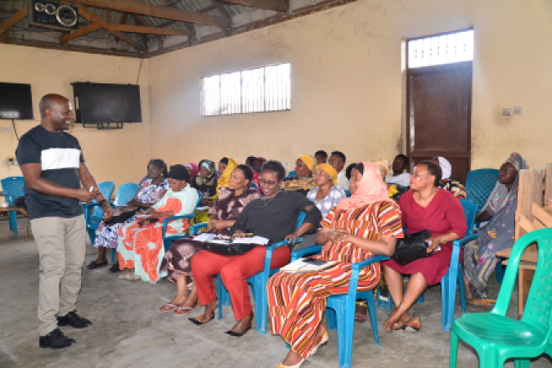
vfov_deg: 41.1
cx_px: 276
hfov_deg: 58.7
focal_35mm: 32
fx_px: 491
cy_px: 184
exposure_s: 1/125
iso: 800
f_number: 5
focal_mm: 32
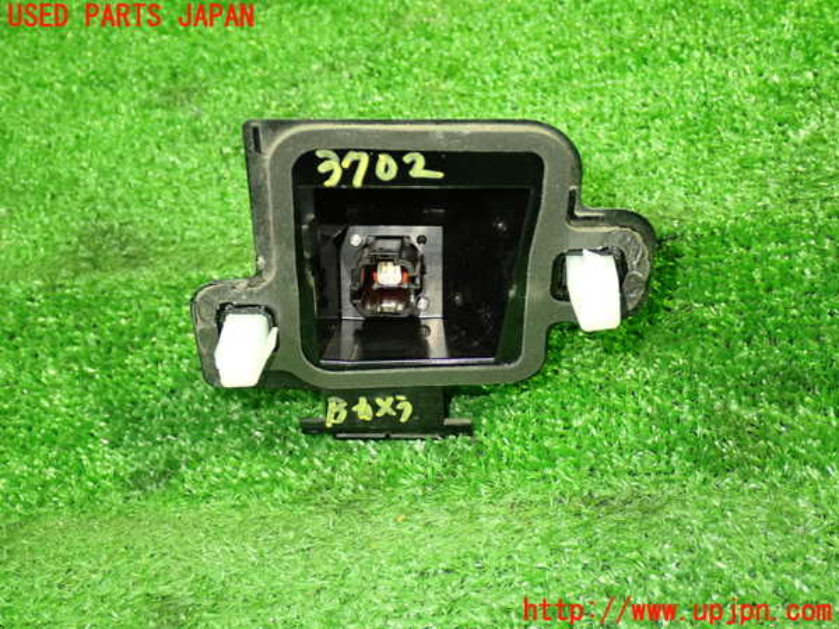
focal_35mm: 41
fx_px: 994
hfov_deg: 45.8
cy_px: 314
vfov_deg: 35.1
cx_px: 420
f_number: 2.8
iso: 800
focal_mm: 7.31
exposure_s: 1/25
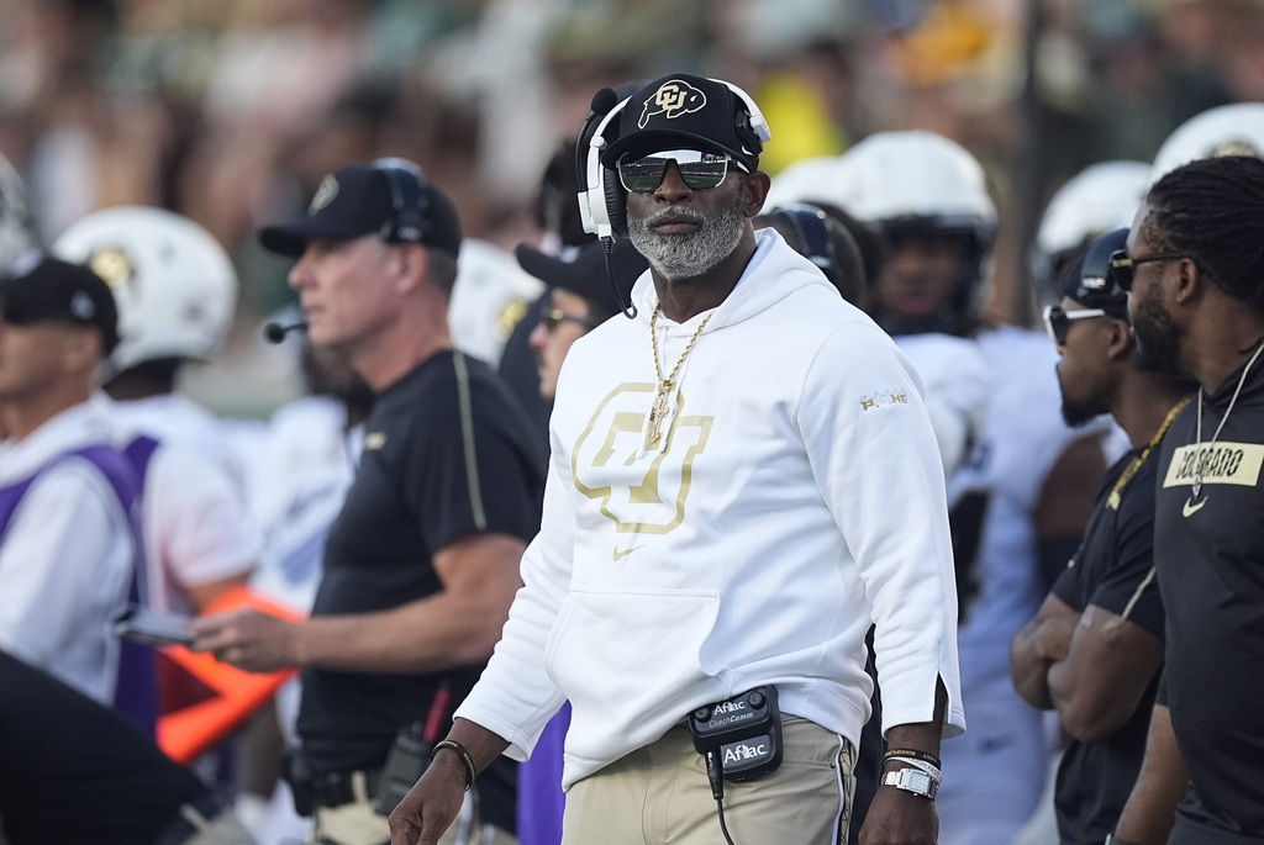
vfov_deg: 1.5
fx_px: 31631
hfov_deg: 2.3
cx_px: 632
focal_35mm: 900
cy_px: 422
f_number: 4
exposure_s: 1/2500
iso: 1600
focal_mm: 600
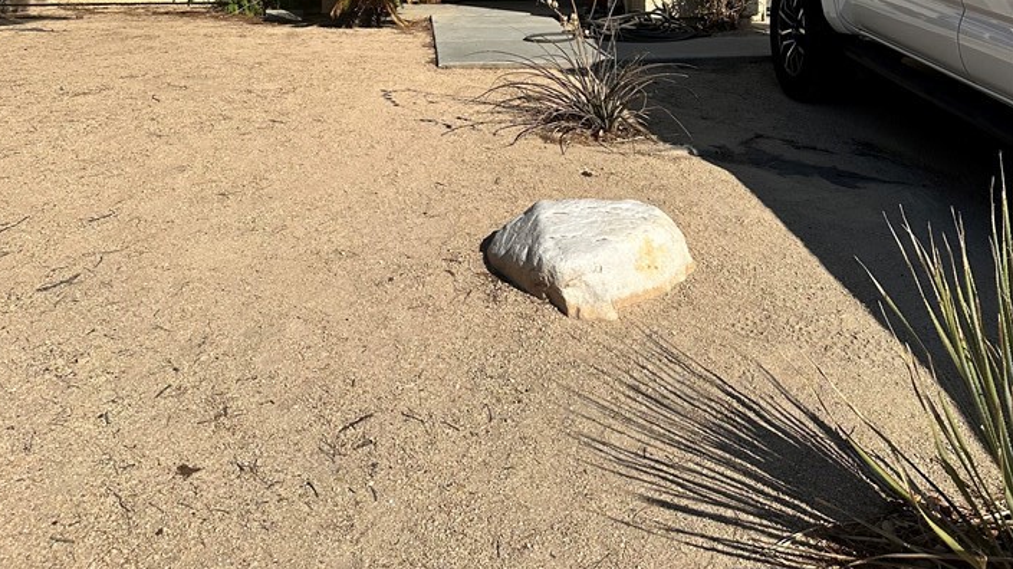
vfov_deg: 29.4
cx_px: 464
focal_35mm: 38
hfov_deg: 52.7
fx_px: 1020
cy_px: 23
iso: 80
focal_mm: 6.86
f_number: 1.78
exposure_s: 1/8197
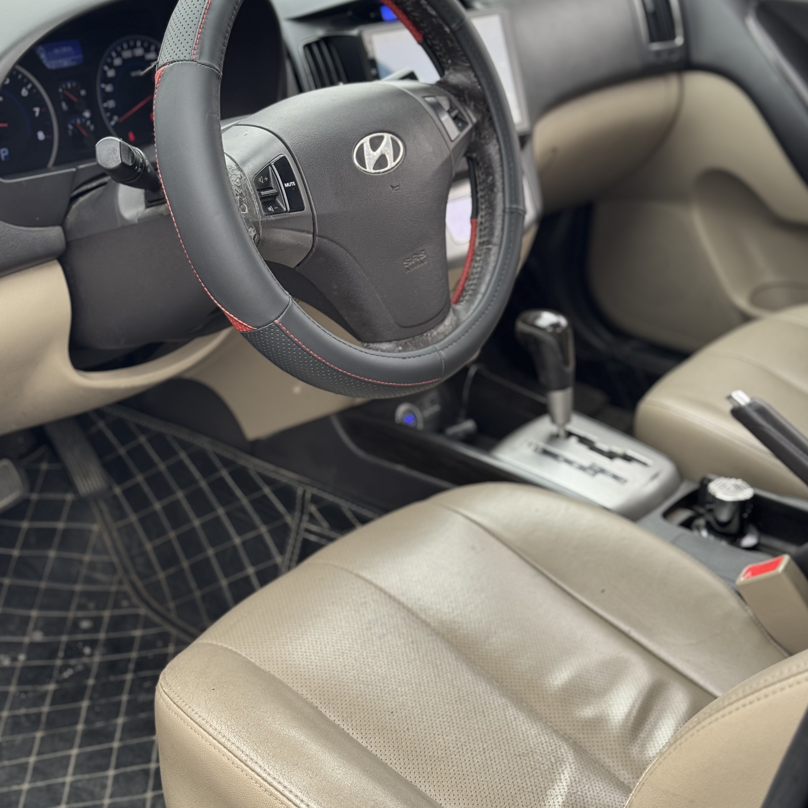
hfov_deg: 30.0
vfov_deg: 30.0
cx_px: 405
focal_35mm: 57
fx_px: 1505
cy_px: 340
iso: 50
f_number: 1.78
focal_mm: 6.76
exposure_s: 1/121
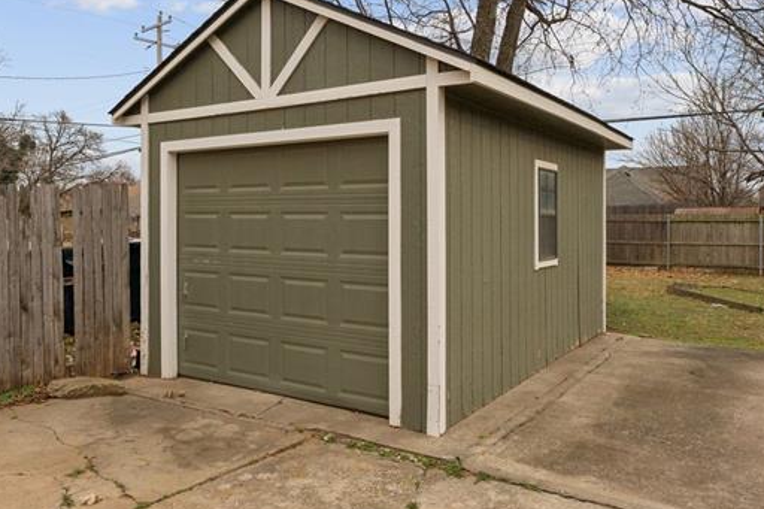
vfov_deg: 42.7
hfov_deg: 60.9
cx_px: 351
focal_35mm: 31
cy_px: 225
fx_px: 649
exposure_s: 1/640
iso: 500
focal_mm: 15.3
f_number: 10
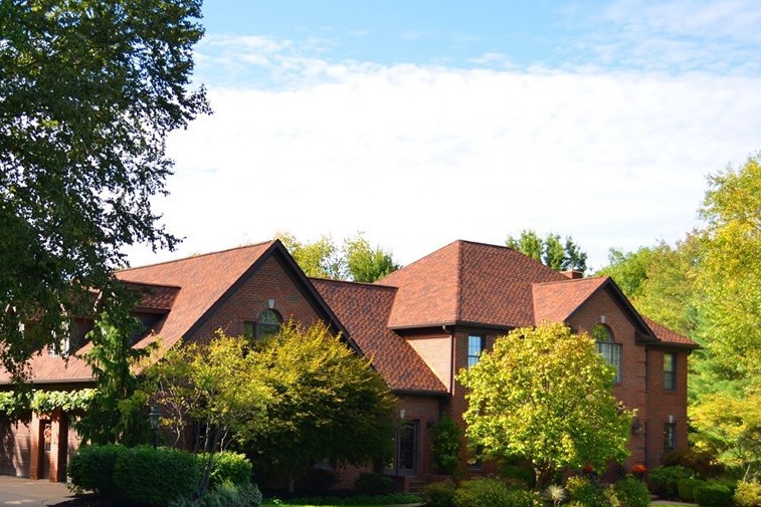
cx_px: 219
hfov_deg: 35.1
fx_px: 1184
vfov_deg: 24.1
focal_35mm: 56
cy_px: 339
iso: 100
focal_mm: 26
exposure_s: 1/250
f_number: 5.6
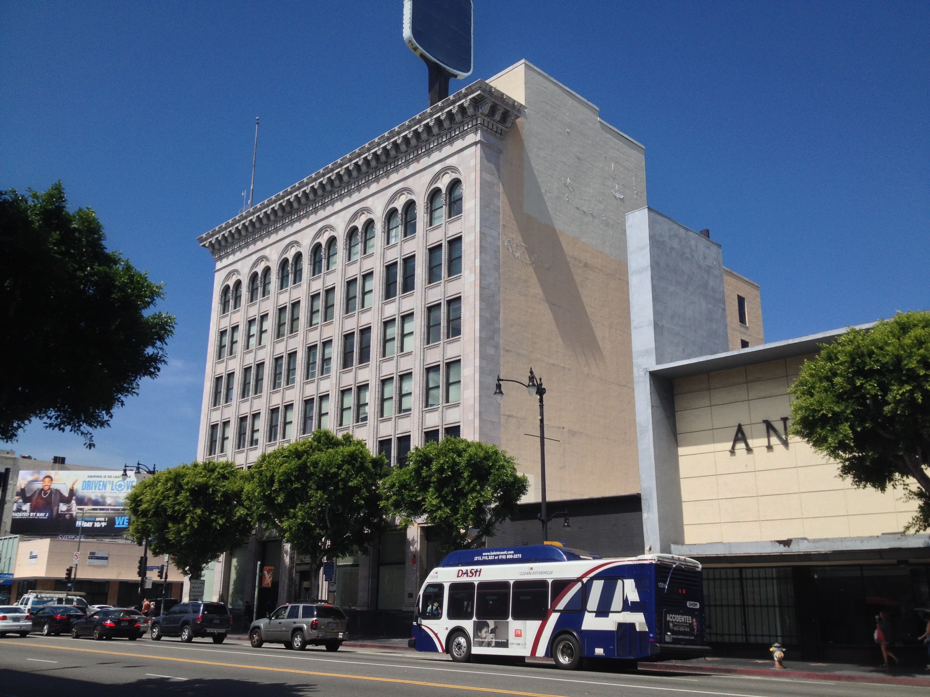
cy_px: 348
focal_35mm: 35
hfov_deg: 52.6
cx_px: 465
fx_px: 940
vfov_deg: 40.7
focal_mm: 4.28
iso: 50
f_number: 2.4
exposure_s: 1/2304
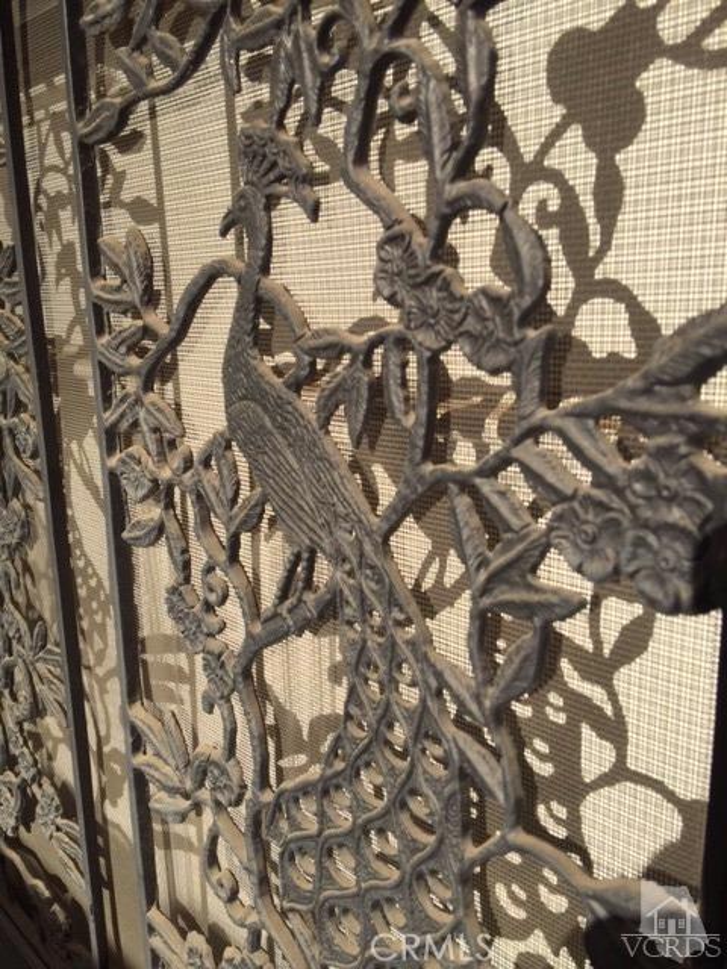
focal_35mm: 29
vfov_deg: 61.7
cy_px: 484
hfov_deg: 48.2
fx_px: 812
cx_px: 364
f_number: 2.2
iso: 32
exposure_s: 1/1130
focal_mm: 4.15
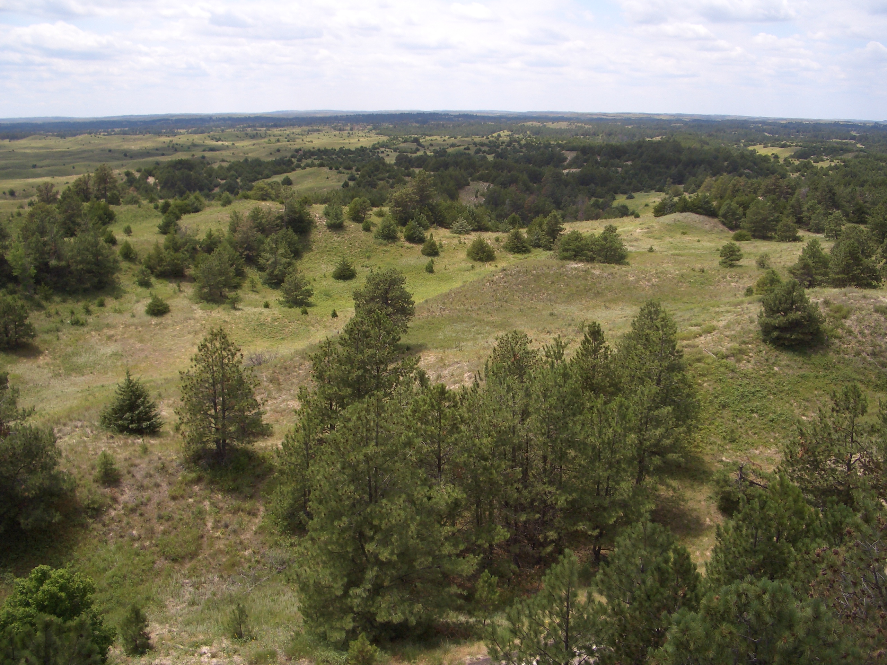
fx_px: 897
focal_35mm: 35
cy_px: 332
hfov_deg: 52.6
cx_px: 444
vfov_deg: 40.7
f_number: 4.3
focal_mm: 5.8
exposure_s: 1/400
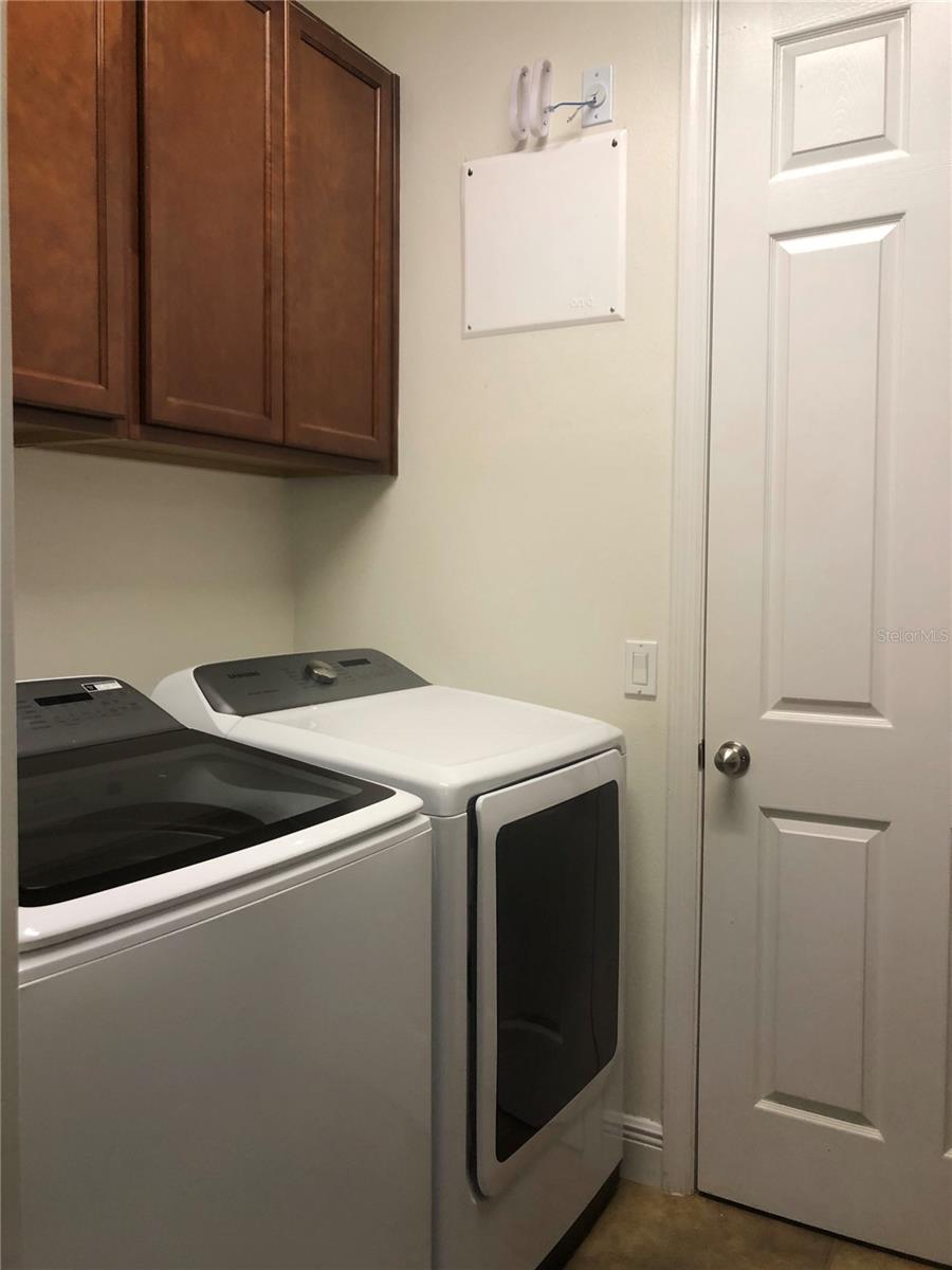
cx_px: 476
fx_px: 1027
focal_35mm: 28
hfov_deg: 49.7
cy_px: 635
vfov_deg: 63.4
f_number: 1.8
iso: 40
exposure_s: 1/17
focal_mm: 3.99
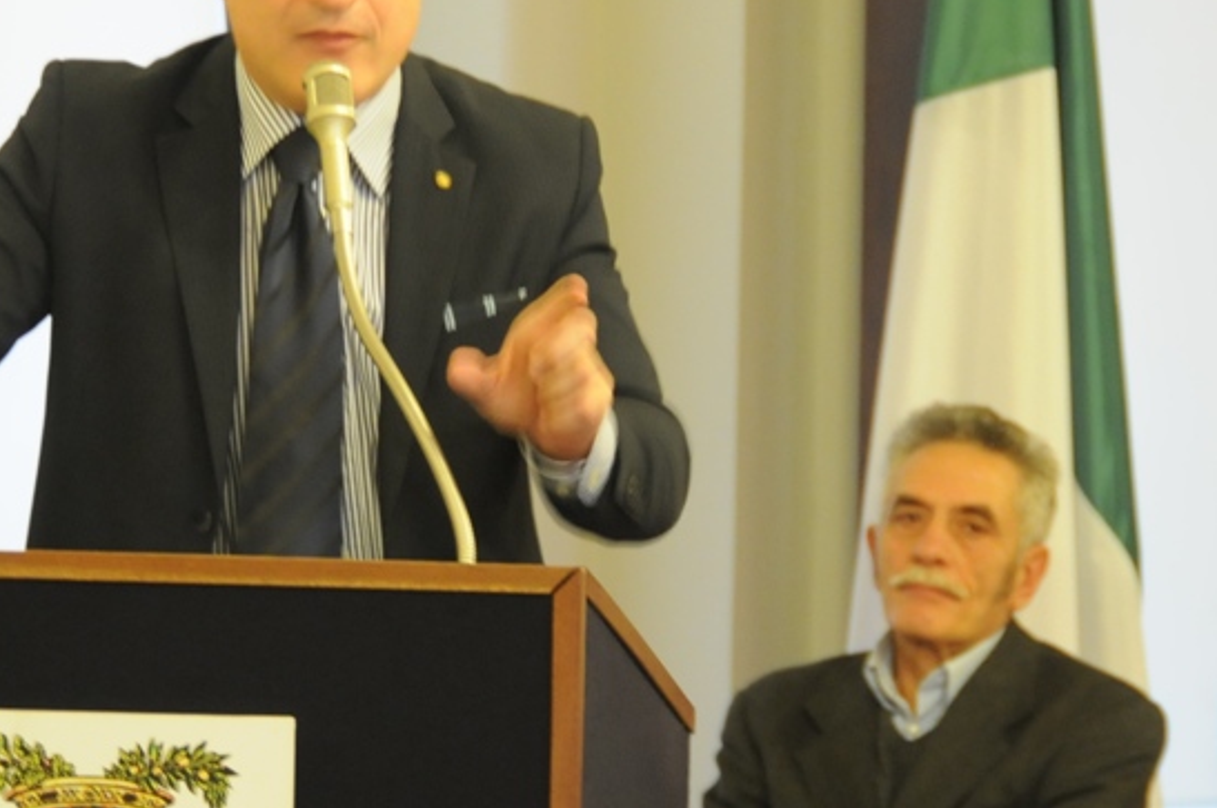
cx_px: 390
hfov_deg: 3.8
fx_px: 18464
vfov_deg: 2.5
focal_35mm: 547
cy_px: 473
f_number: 5.6
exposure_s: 1/5
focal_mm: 150
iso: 800
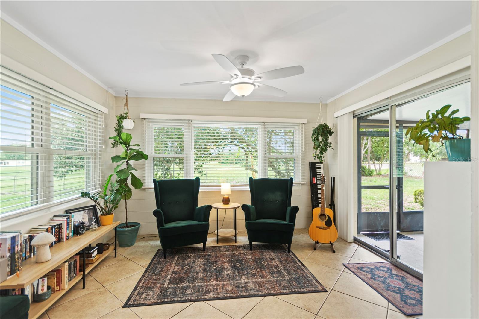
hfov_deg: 100.4
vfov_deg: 77.3
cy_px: 160
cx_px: 240
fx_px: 200
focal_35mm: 15
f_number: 4
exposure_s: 1/3
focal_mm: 10
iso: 100
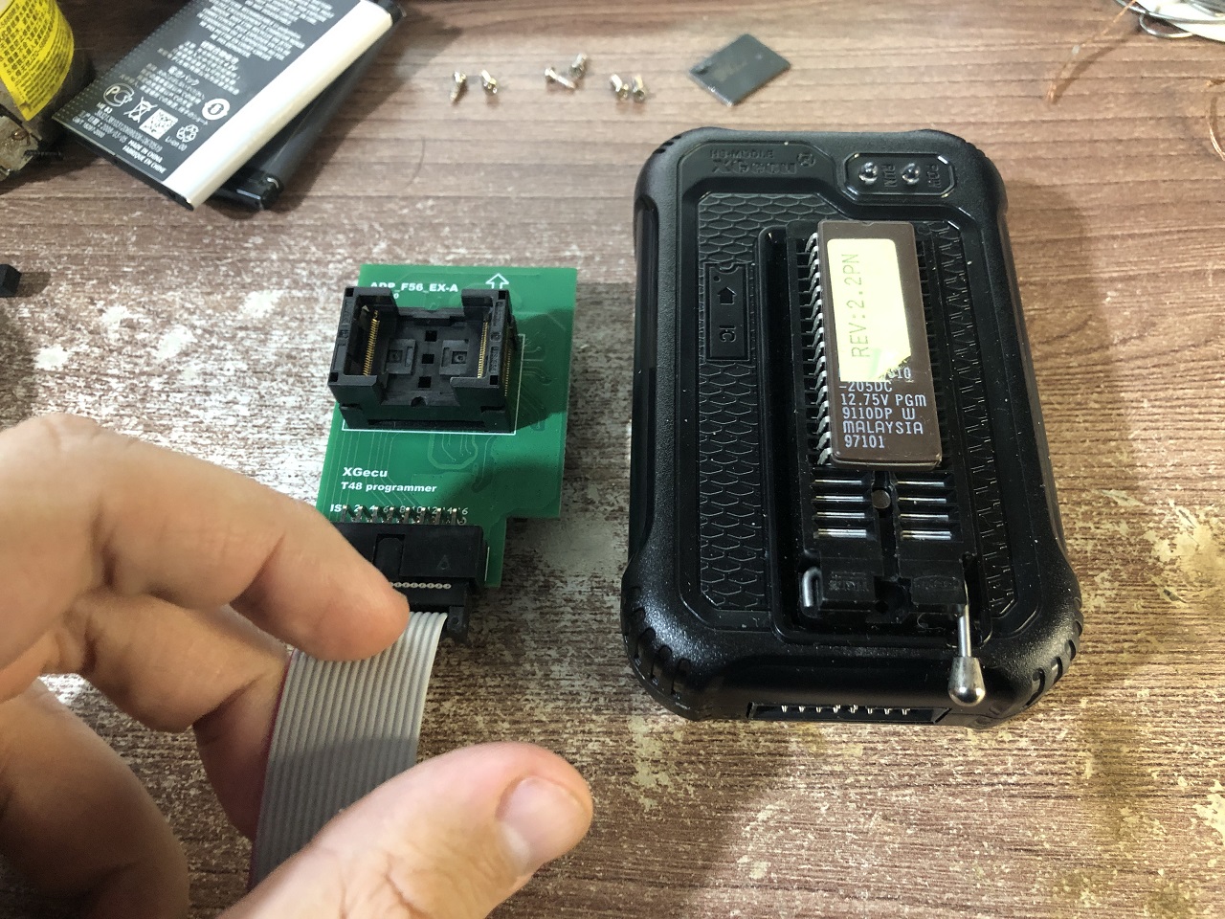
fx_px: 991
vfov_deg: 49.7
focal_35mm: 28
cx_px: 612
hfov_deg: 63.4
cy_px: 460
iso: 100
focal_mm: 4
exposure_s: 1/13
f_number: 1.8
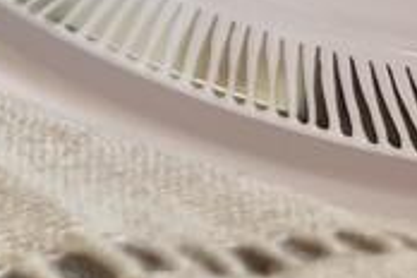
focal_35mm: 159
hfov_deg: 11.3
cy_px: -515
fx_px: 1842
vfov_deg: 7.7
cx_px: -491
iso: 100
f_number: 1.5
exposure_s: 1/120
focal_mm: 5.7
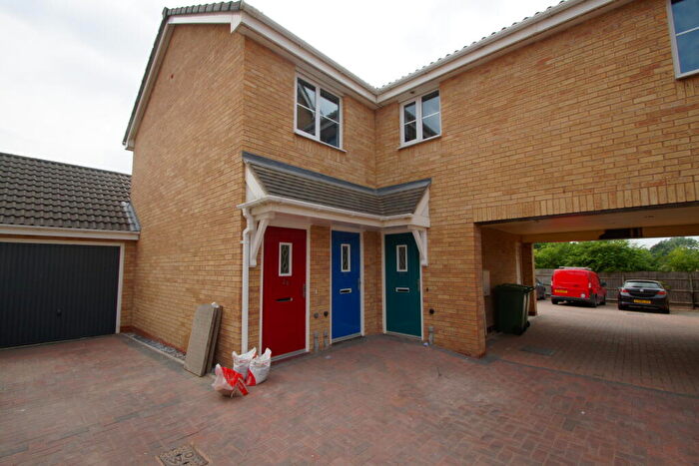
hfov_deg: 100.4
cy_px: 233
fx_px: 291
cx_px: 350
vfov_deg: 77.4
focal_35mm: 15
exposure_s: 1/125
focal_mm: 10
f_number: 10
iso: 200
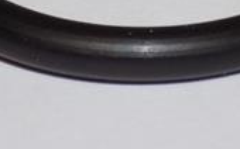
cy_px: -60
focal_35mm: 487
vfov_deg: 2.7
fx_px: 3183
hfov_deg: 4.3
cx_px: 151
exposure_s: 1/30
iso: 200
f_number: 5.4
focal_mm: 33.7
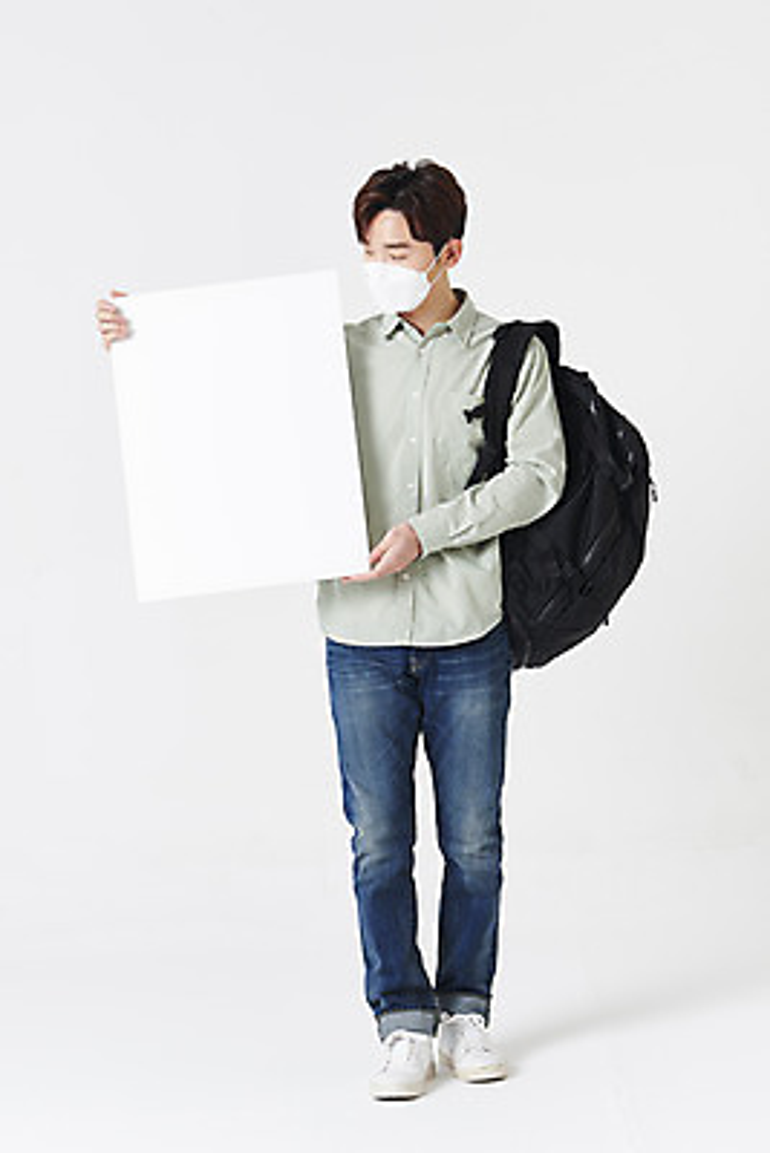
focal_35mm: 70
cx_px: 385
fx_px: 2244
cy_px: 576
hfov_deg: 19.5
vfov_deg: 28.8
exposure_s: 1/125
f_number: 11
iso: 100
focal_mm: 70
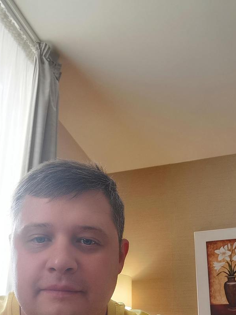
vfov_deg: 44.5
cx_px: 88
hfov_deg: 35.8
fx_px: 364
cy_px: 252
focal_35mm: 40
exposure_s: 1/50
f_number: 2
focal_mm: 3.85
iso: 160
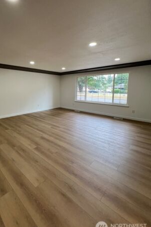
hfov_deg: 71.7
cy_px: 102
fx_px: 101
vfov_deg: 96.4
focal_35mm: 16
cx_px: 52
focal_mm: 1.57
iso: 125
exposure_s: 1/120
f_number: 1.8
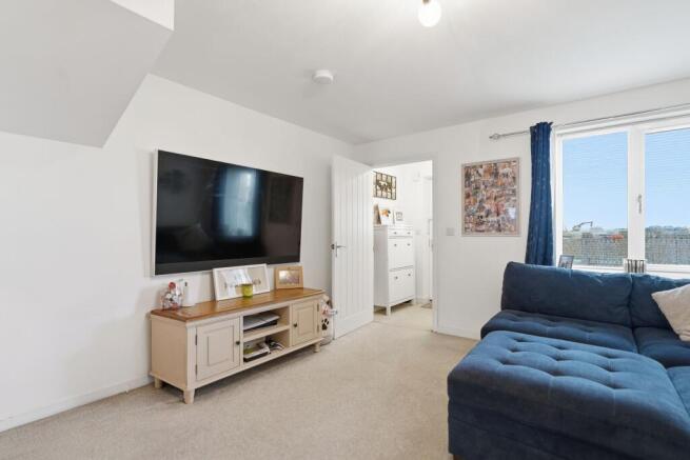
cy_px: 230
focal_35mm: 16
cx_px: 345
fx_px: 307
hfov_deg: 96.7
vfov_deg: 73.8
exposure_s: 1/40
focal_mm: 16
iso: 100
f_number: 2.8
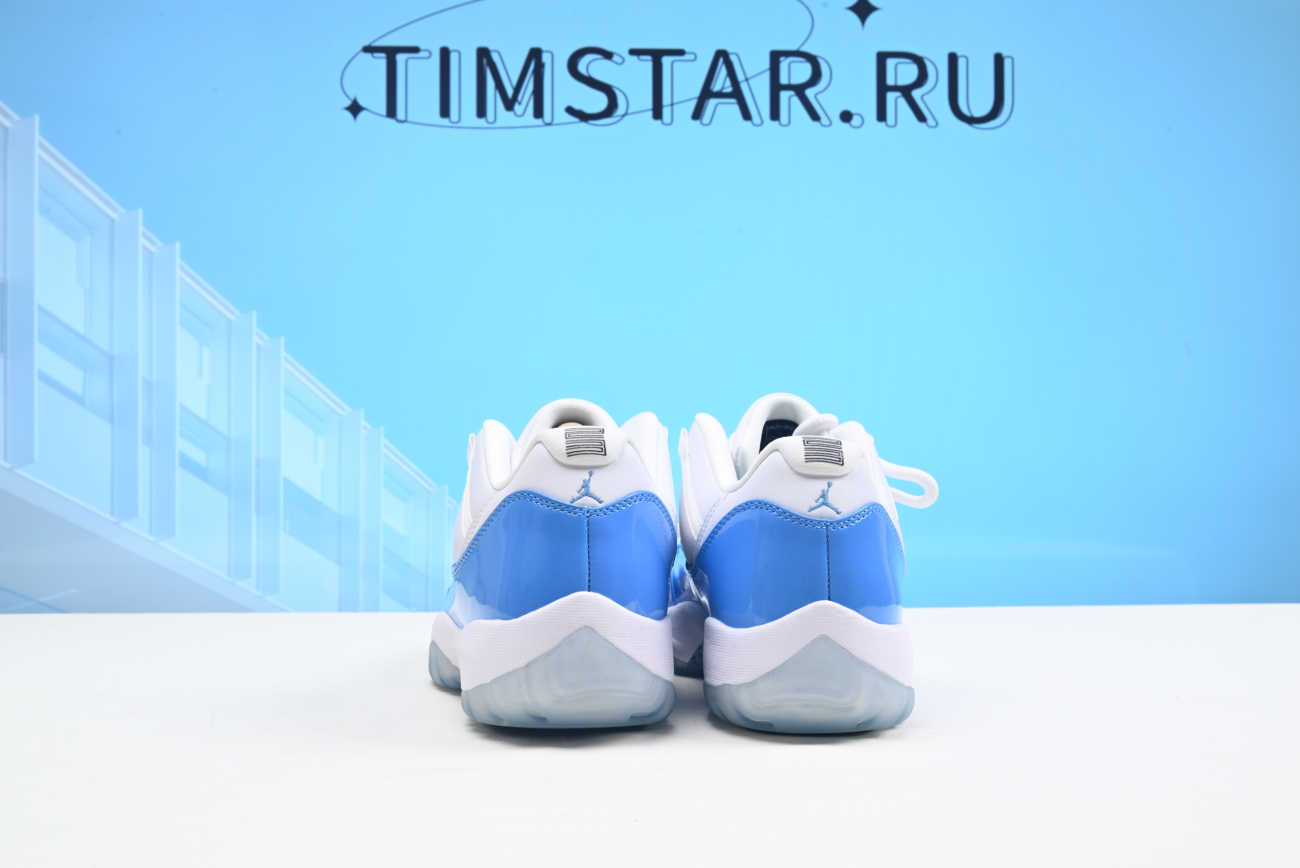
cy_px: 434
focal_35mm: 39
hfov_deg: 49.5
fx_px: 1409
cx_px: 650
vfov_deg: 34.2
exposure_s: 1/2
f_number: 16
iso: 100
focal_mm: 39
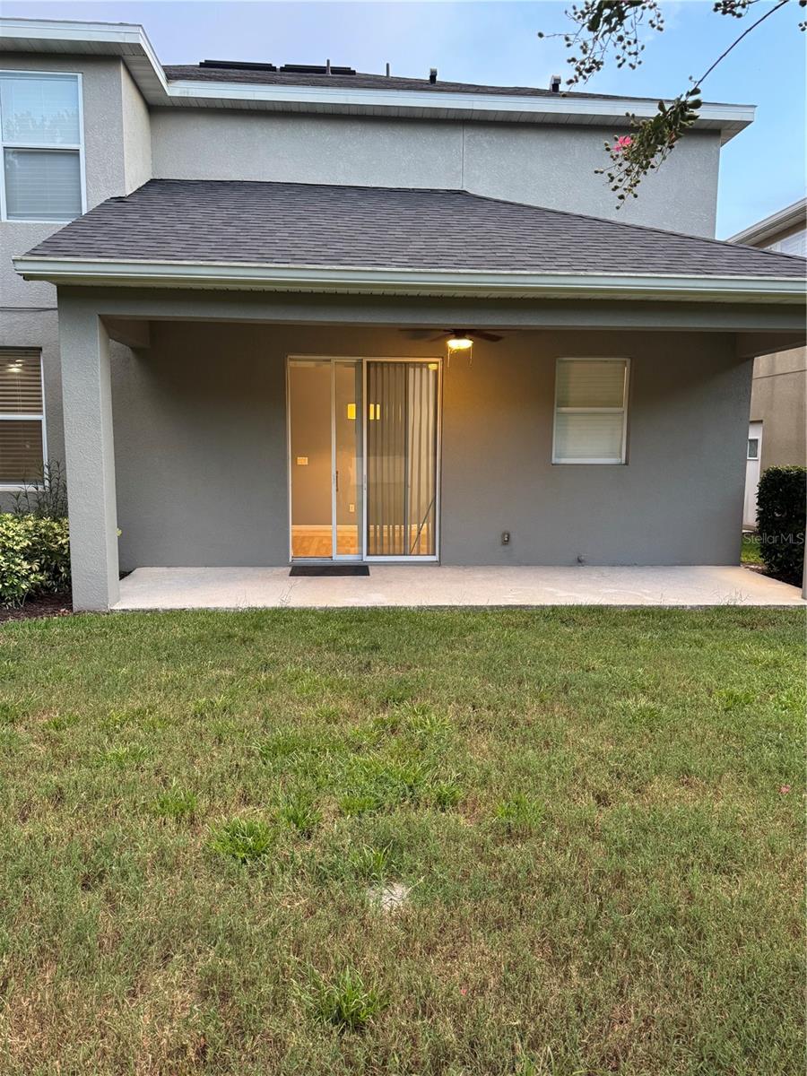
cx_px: 404
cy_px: 538
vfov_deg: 71.6
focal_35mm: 24
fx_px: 746
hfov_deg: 56.8
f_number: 1.78
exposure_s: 1/60
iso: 320
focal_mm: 6.76
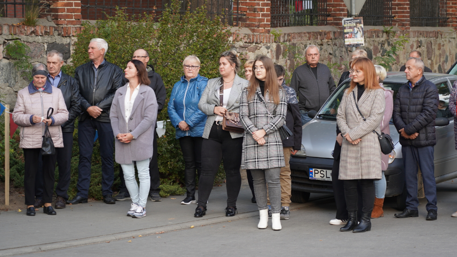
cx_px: 238
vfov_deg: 9.0
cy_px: 127
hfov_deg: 15.9
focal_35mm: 135
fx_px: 1636
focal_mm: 105
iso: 200
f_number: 4
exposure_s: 1/160
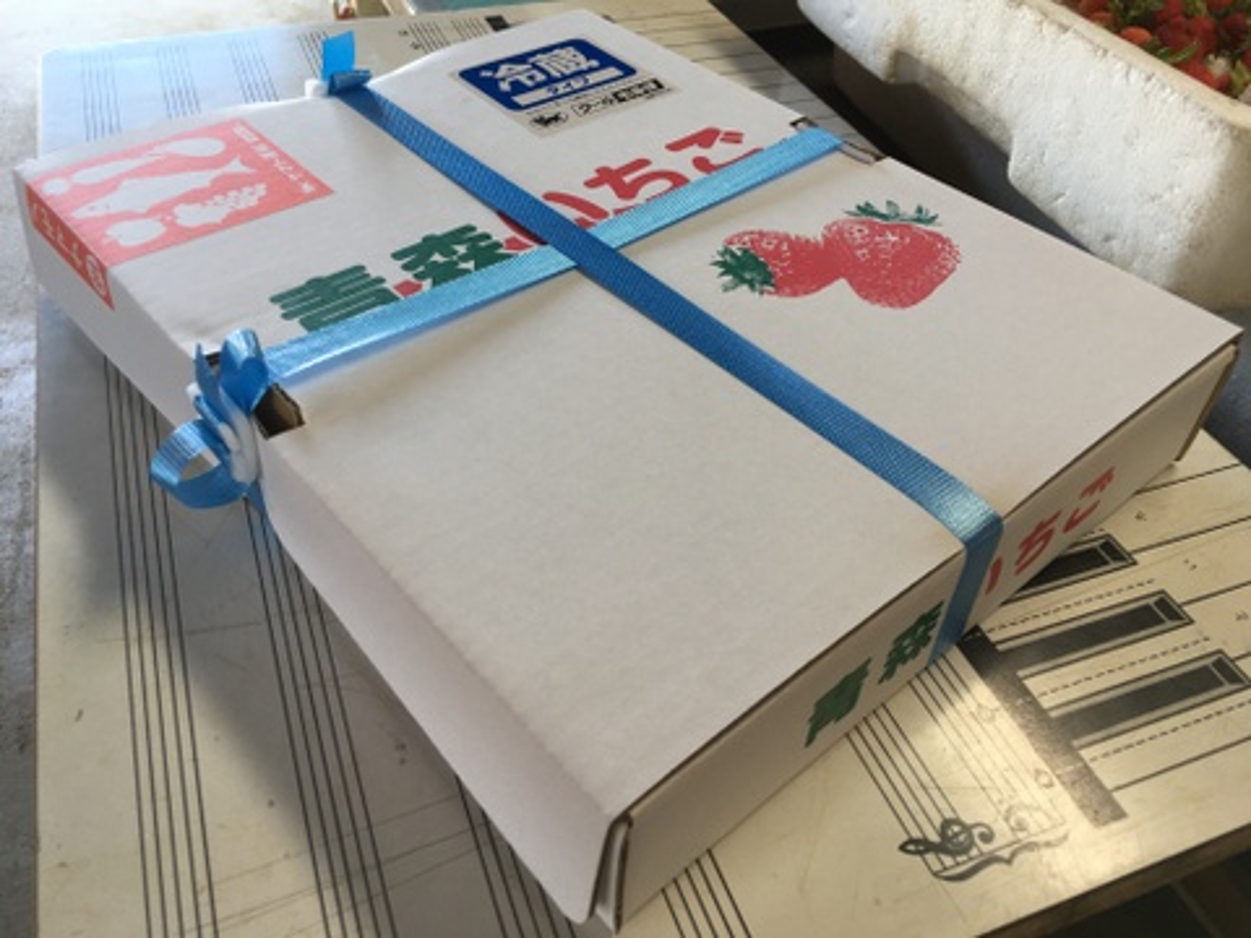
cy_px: 469
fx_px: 1048
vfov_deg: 48.2
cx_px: 626
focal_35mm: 29
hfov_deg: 61.7
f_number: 2.2
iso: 32
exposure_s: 1/50
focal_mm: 4.15
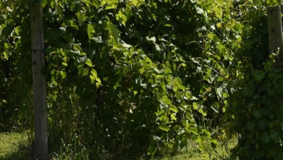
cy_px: -113
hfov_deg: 12.6
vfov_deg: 7.2
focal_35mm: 166
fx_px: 1246
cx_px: 356
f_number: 1.8
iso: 100
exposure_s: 1/8000
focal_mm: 50
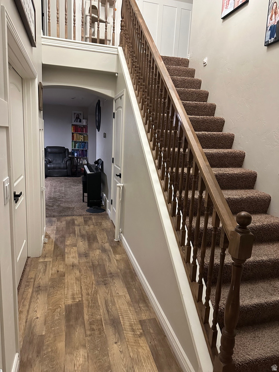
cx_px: 140
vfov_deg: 71.6
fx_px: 258
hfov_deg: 56.8
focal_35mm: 24
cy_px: 186
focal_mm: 6.86
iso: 800
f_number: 1.78
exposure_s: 1/60
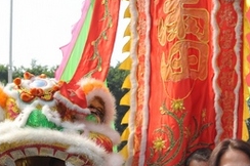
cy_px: 181
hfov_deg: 17.9
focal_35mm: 106
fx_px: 735
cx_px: 337
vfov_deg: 12.7
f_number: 10
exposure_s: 1/80
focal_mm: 34
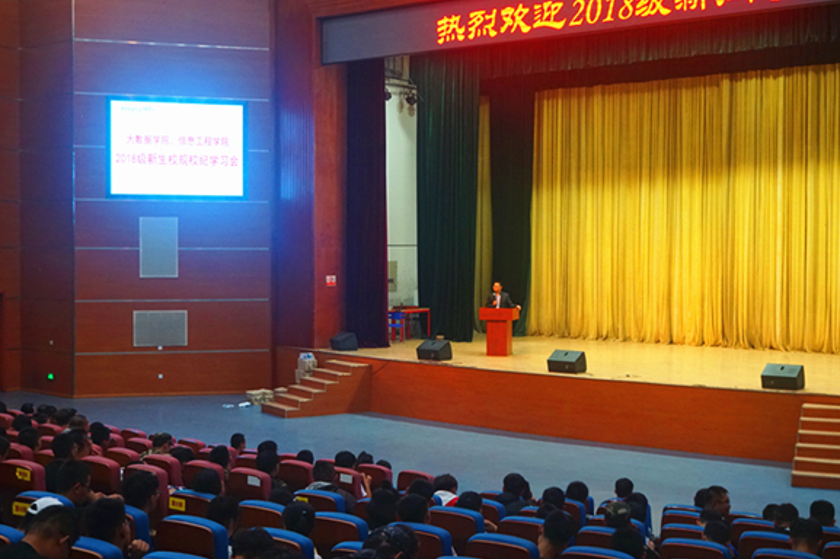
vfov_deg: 26.2
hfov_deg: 38.5
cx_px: 444
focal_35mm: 52
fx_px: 1202
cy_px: 275
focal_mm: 31
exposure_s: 1/60
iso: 1600
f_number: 5
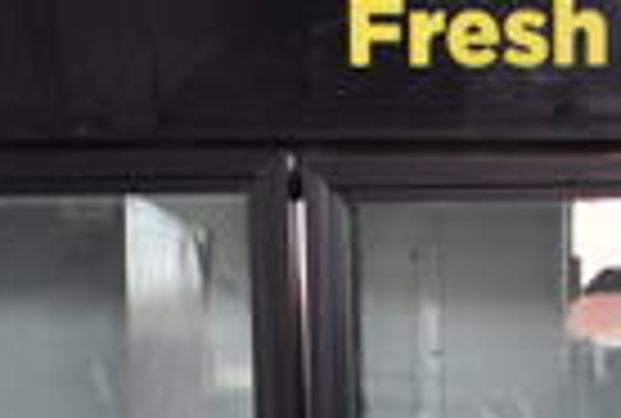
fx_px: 2059
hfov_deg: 16.8
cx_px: 630
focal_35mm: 119
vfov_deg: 10.8
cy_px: 764
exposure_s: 1/30
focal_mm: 18
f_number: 3.5
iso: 280
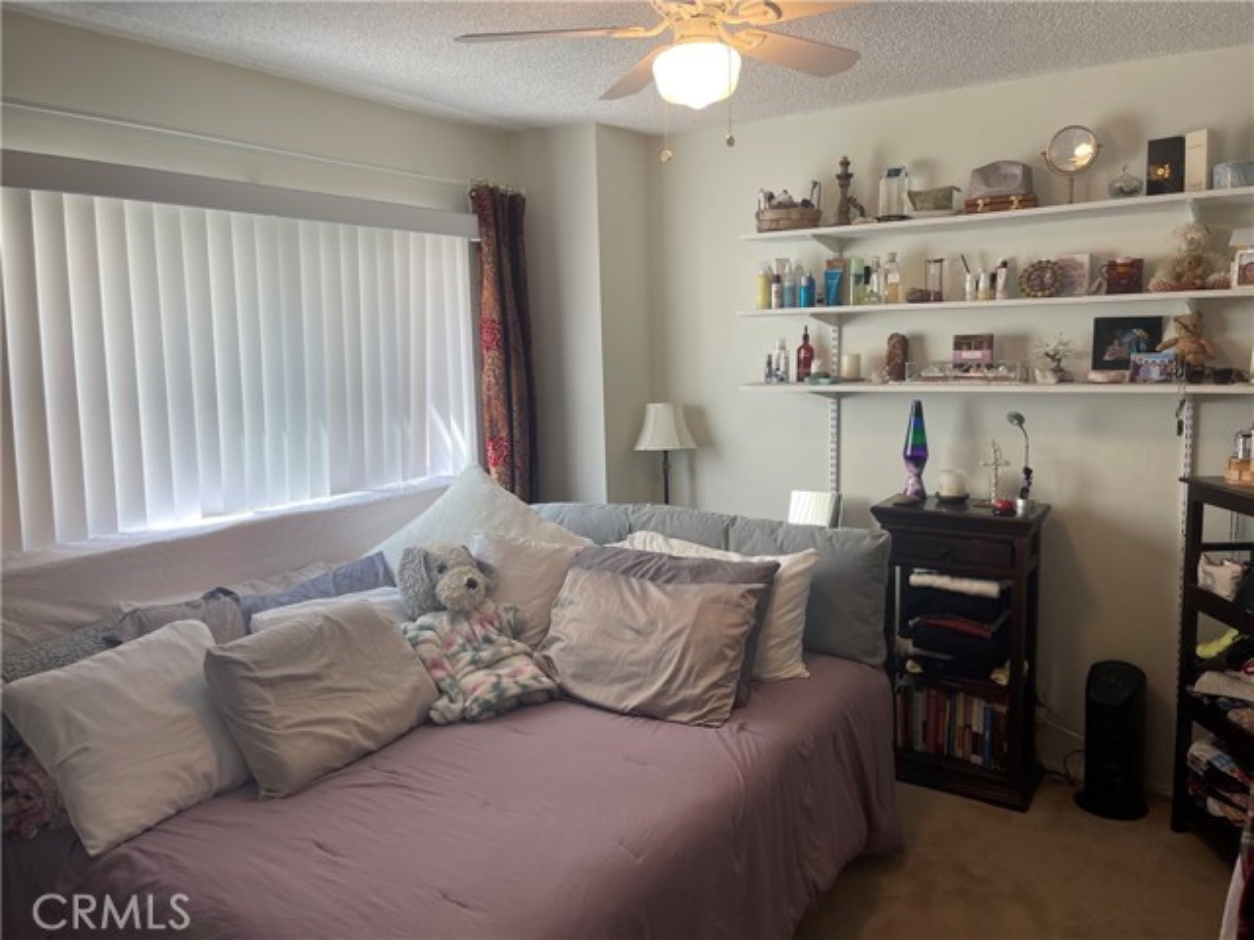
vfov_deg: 53.1
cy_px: 470
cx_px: 627
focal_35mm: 26
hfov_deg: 67.3
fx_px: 942
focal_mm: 5.1
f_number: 1.6
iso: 50
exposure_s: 1/120
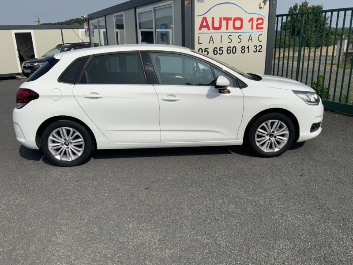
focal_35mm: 29
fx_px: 296
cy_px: 132
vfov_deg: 48.2
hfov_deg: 61.7
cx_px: 176
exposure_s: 1/4785
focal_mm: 3
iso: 20
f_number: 1.8
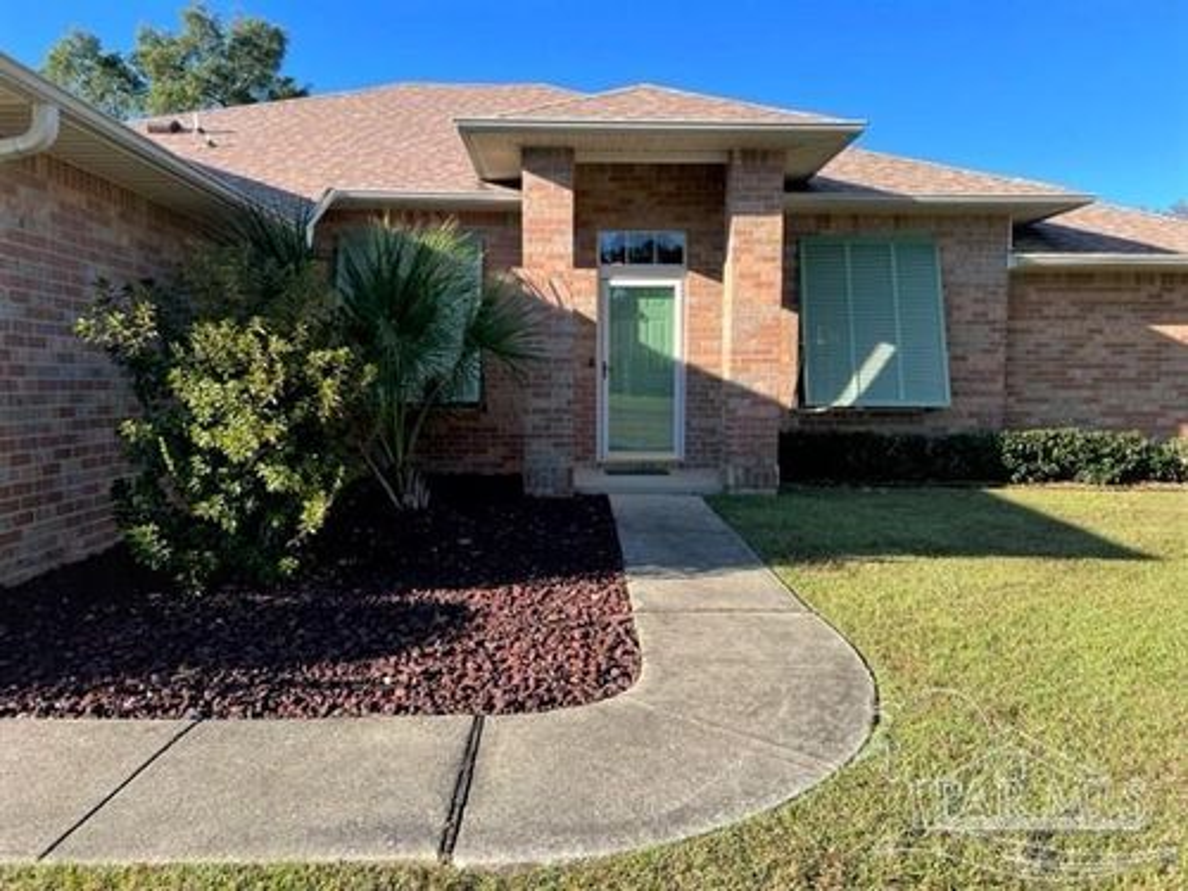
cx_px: 594
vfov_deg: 53.1
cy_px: 446
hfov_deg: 67.3
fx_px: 892
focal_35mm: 26
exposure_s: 1/1079
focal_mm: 5.7
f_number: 1.5
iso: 50
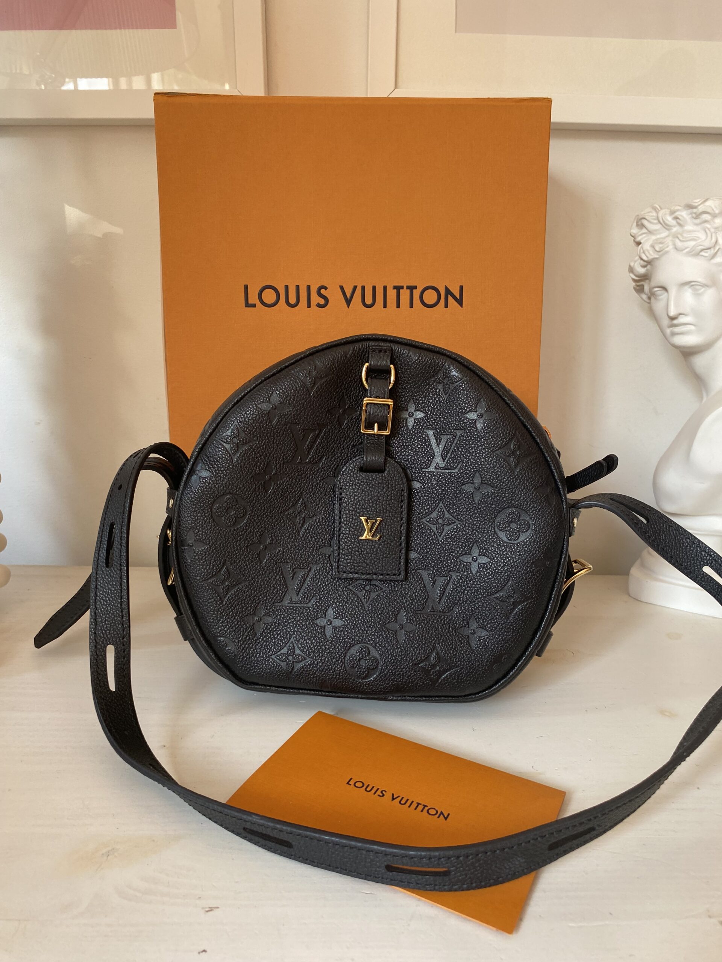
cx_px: 361
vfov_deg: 67.3
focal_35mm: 26
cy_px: 481
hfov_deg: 53.1
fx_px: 723
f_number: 1.8
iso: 80
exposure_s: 1/121
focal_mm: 4.25
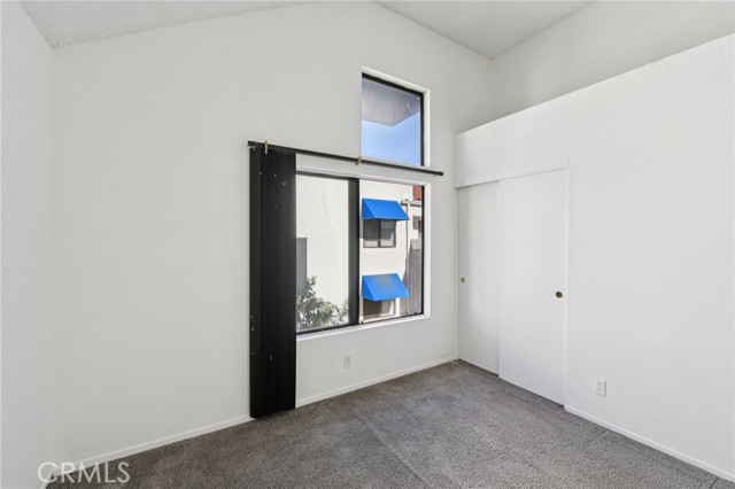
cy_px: 244
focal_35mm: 14
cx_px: 368
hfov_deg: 104.3
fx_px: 286
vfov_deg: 81.1
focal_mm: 14
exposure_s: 1/500
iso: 400
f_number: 8
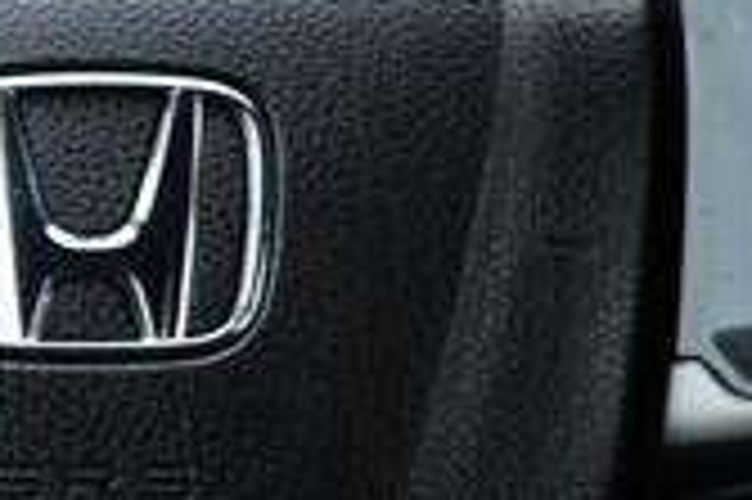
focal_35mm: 221
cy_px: 255
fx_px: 4612
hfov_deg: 9.3
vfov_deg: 6.2
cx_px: 50
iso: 200
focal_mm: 24
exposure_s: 1/40
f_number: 2.8
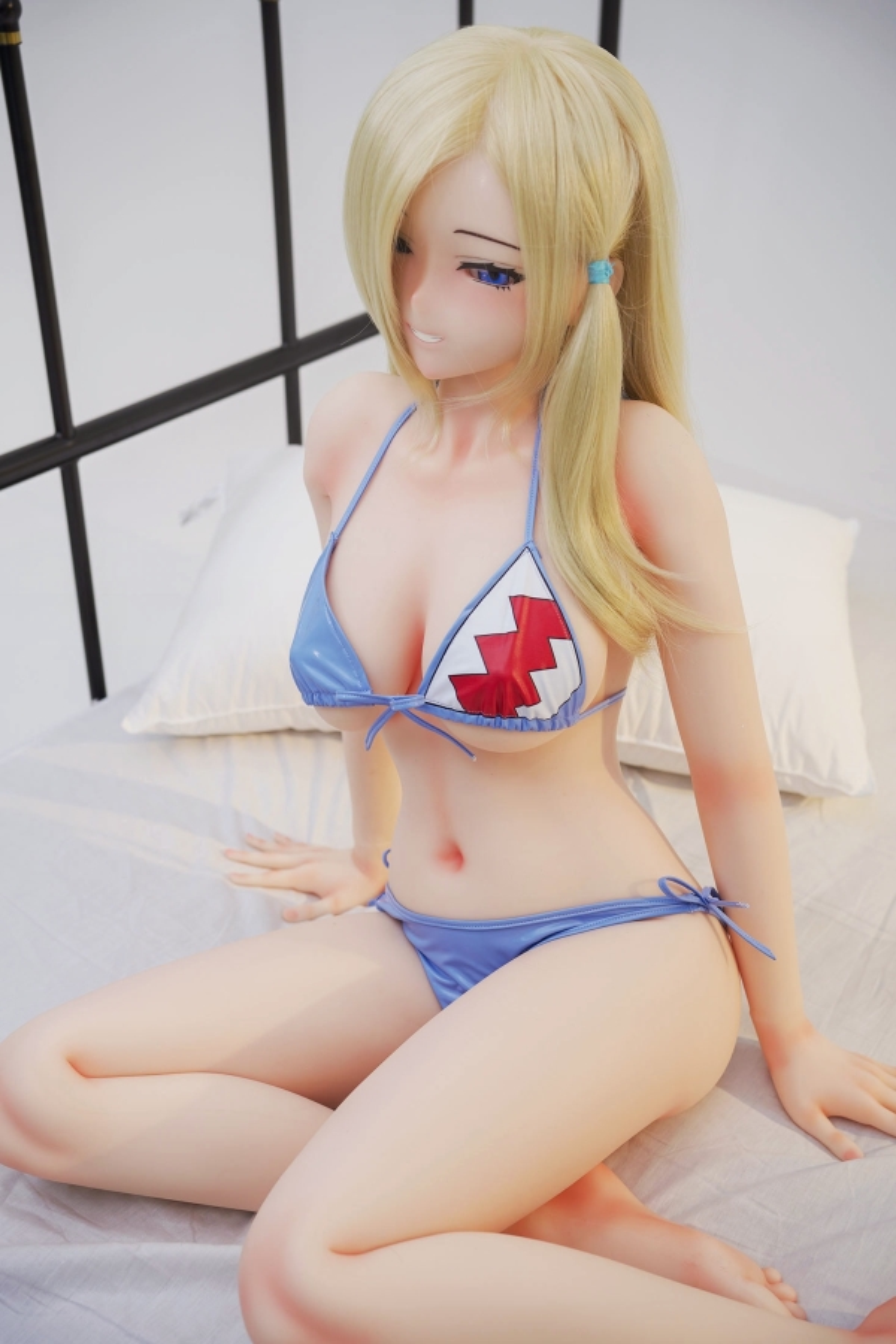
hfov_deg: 29.2
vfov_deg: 42.7
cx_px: 448
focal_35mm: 46
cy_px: 672
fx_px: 1721
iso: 100
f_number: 4
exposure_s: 1/160
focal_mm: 46.1
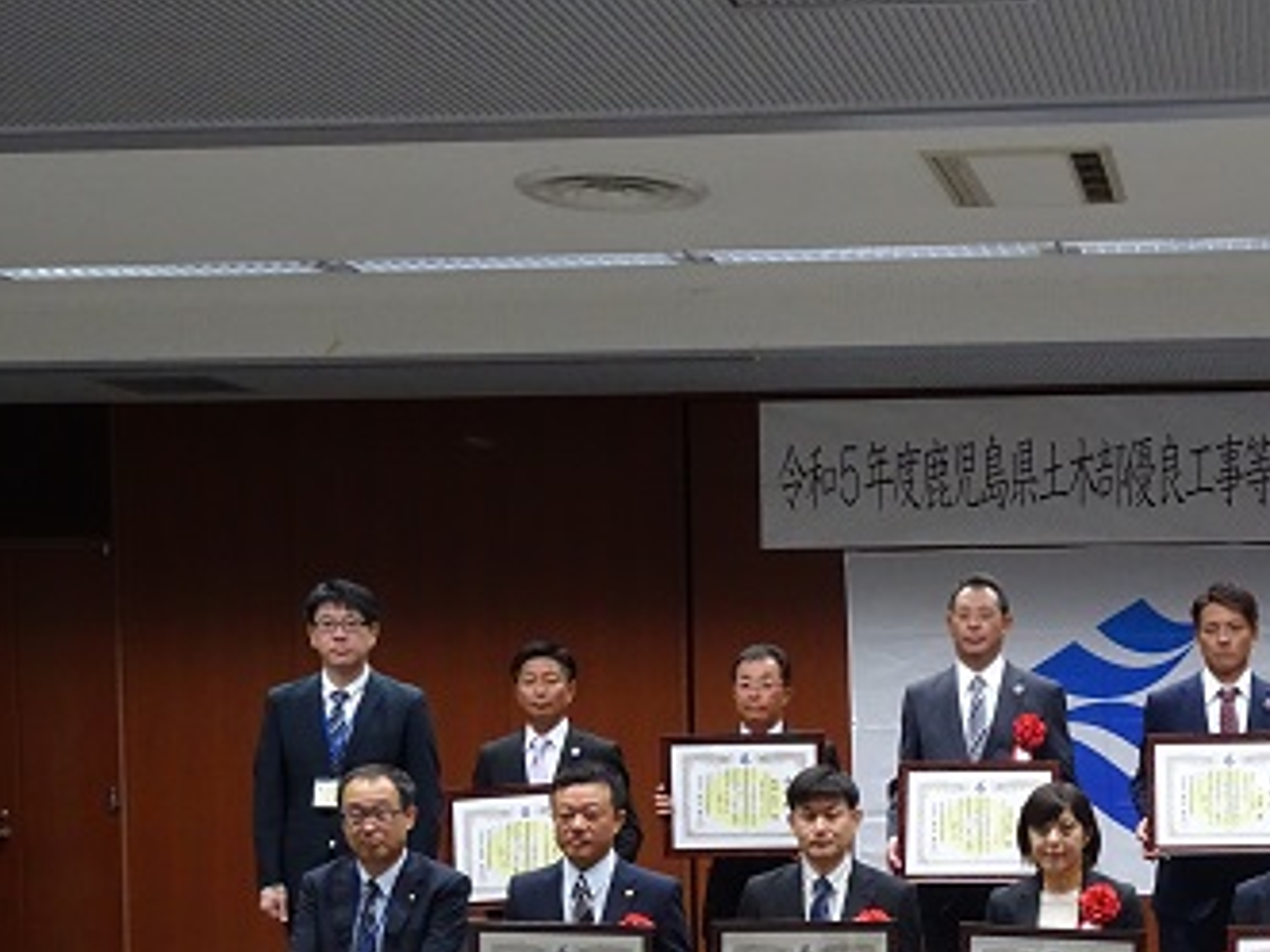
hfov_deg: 32.0
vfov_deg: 24.8
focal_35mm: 58
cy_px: 779
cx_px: 1082
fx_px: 2127
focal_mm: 5.43
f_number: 4
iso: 500
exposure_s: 1/40
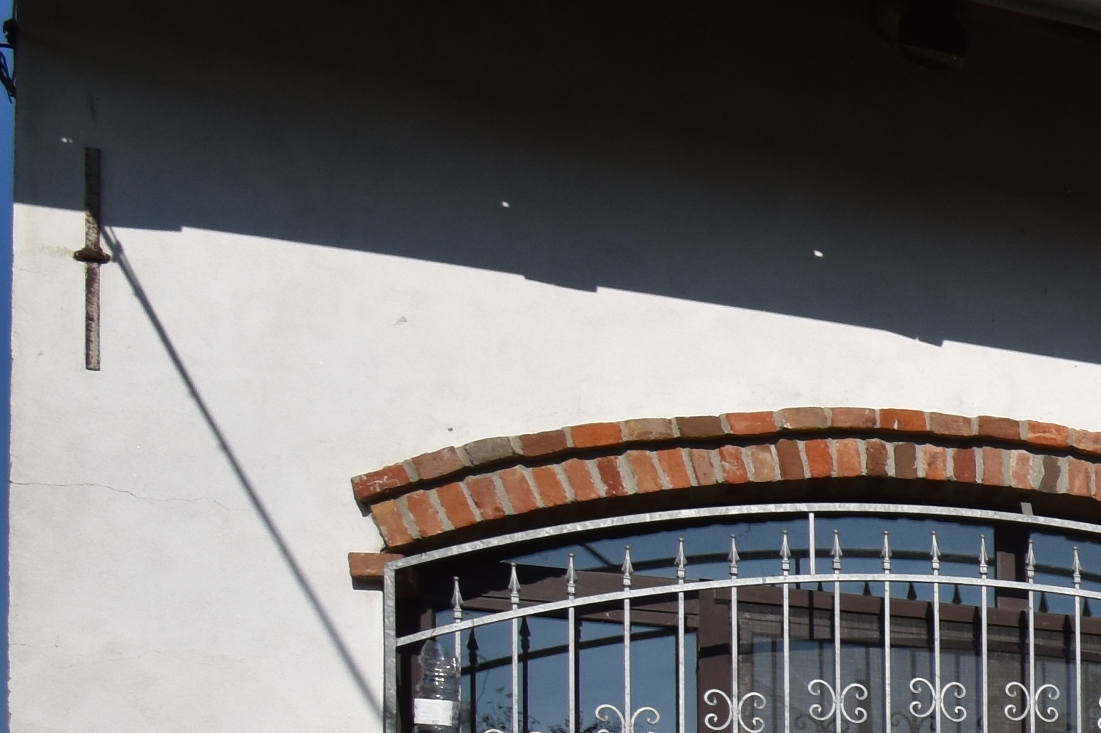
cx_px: 2048
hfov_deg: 19.2
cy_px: 1099
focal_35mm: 76
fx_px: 2322
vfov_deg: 16.4
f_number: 11
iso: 200
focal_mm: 13
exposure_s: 1/500
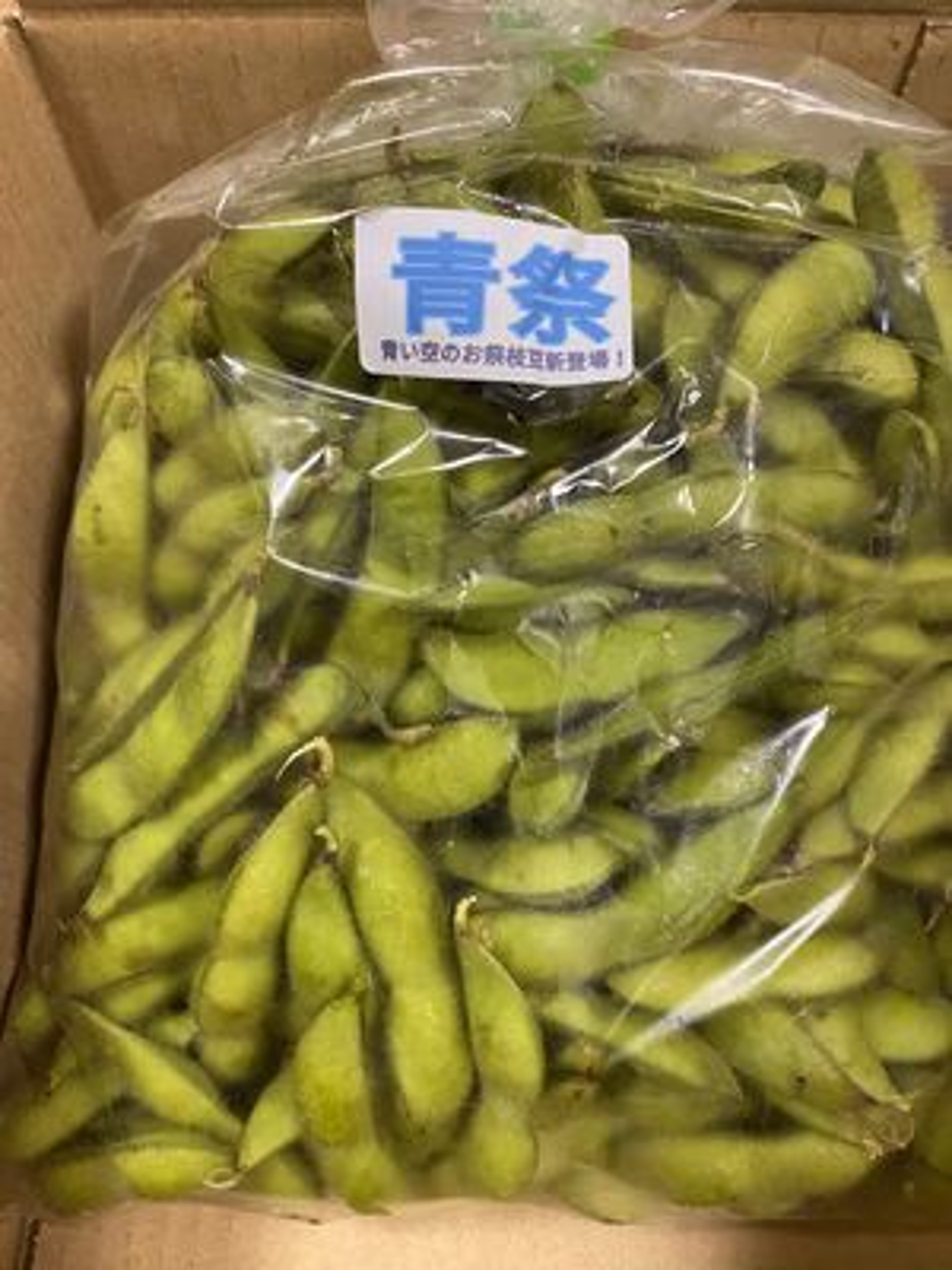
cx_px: 476
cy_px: 635
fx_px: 917
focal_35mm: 25
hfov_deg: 54.9
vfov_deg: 69.4
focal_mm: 4.25
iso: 400
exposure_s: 1/40
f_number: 1.8
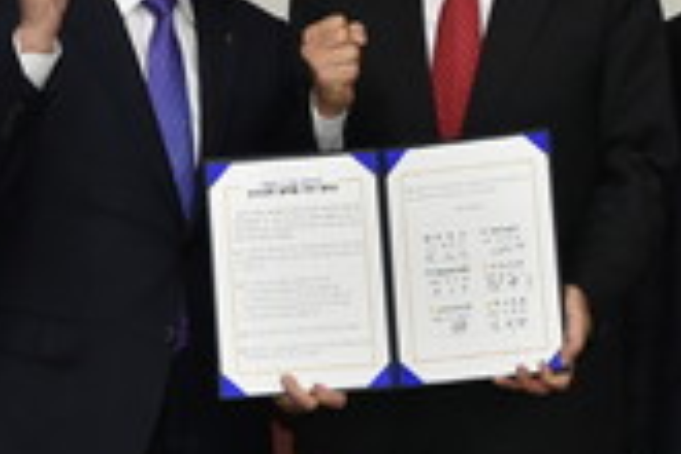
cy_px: -80
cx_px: 347
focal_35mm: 255
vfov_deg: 5.4
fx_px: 4823
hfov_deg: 8.1
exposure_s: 1/160
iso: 1600
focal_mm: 70
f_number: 5
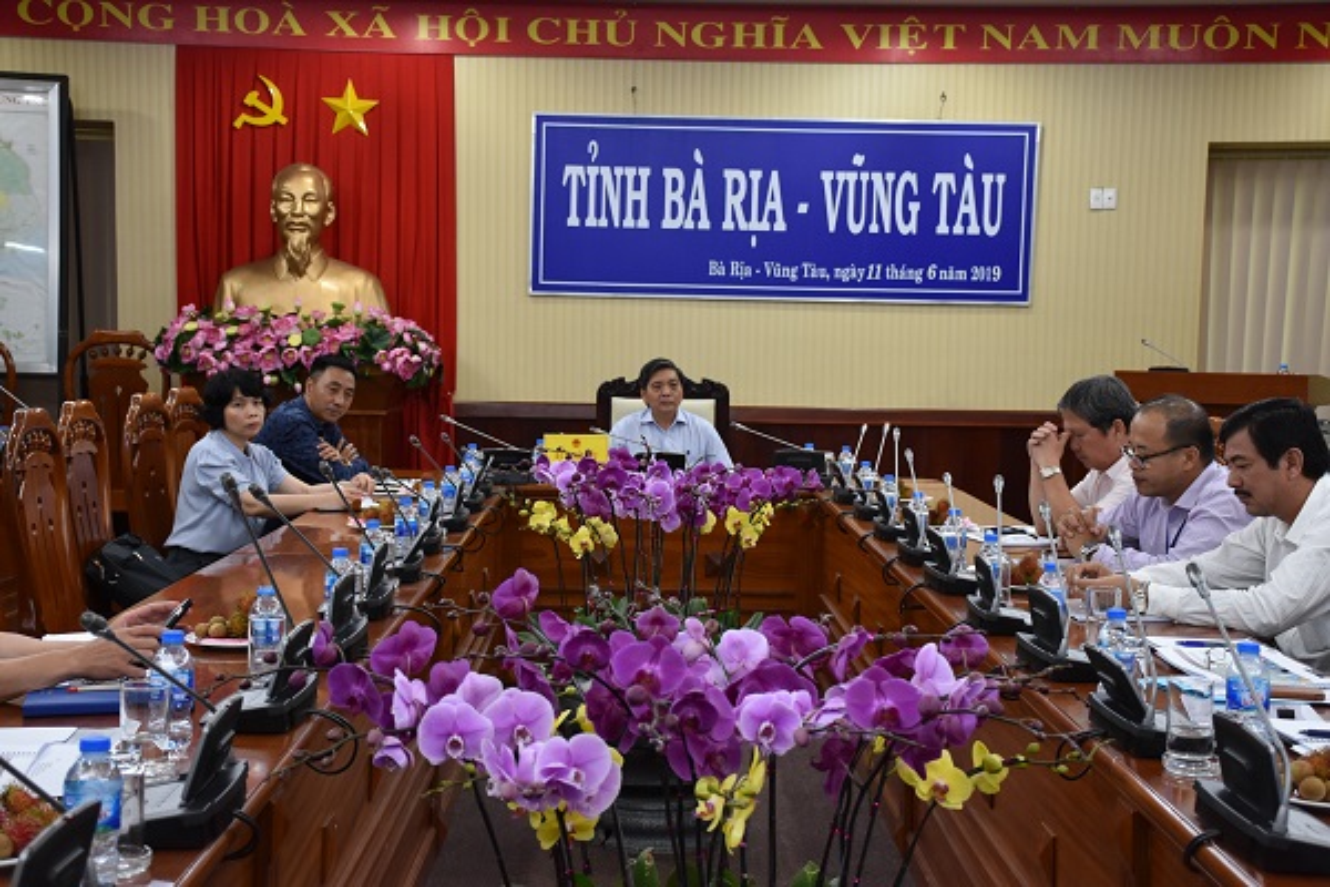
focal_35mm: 52
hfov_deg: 37.9
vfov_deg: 25.8
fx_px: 1939
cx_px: 665
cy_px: 444
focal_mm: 35
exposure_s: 1/100
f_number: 5
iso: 1250
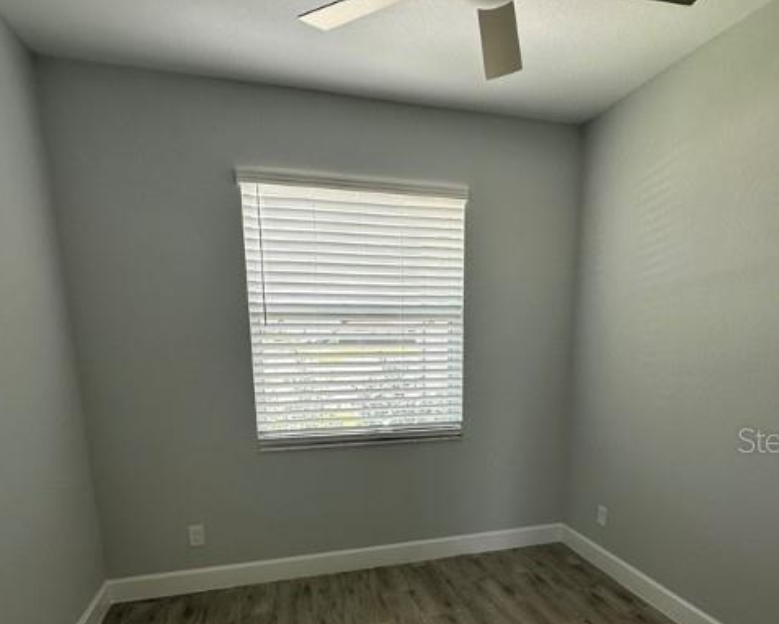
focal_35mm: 22
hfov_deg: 74.9
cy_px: 439
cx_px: 421
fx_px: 507
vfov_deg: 60.9
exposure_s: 1/120
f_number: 2.2
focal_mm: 2.22
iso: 50
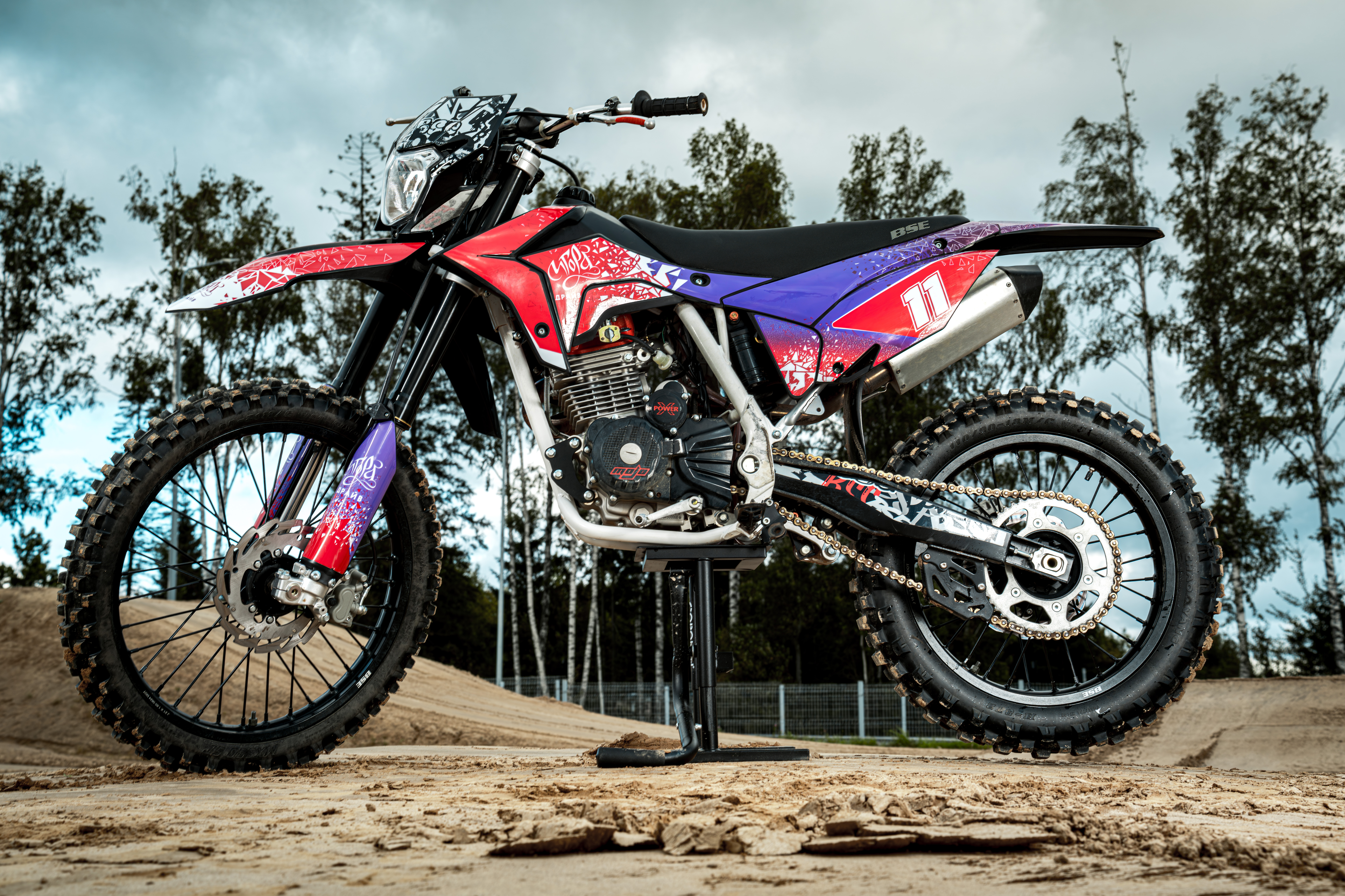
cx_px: 672
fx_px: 1905
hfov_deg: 38.9
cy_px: 448
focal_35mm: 51
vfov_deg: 26.5
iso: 80
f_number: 8
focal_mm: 51
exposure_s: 1/100
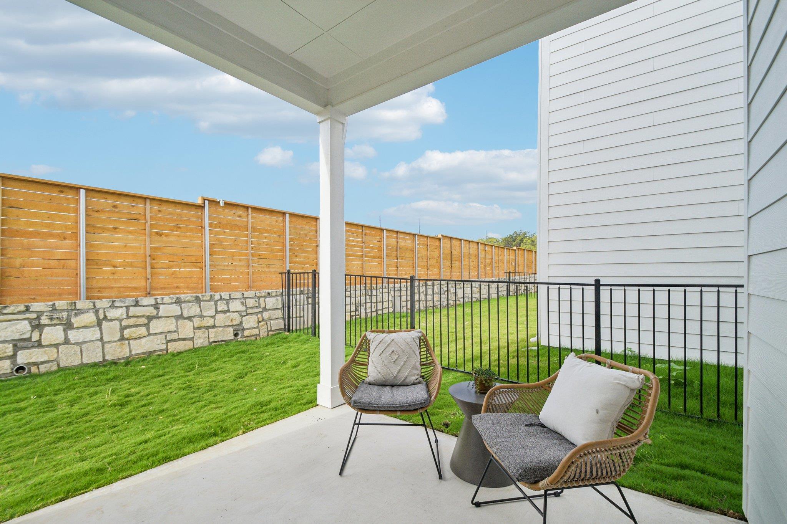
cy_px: 262
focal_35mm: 15
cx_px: 394
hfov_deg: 100.4
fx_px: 328
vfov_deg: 77.3
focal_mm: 10
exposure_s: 1/640
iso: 400
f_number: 8
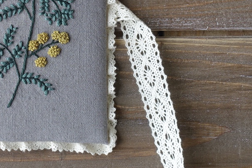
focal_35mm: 91
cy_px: 3
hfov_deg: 21.4
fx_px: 637
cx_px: -18
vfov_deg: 14.8
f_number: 3.5
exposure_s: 1/80
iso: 125
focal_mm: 12.64
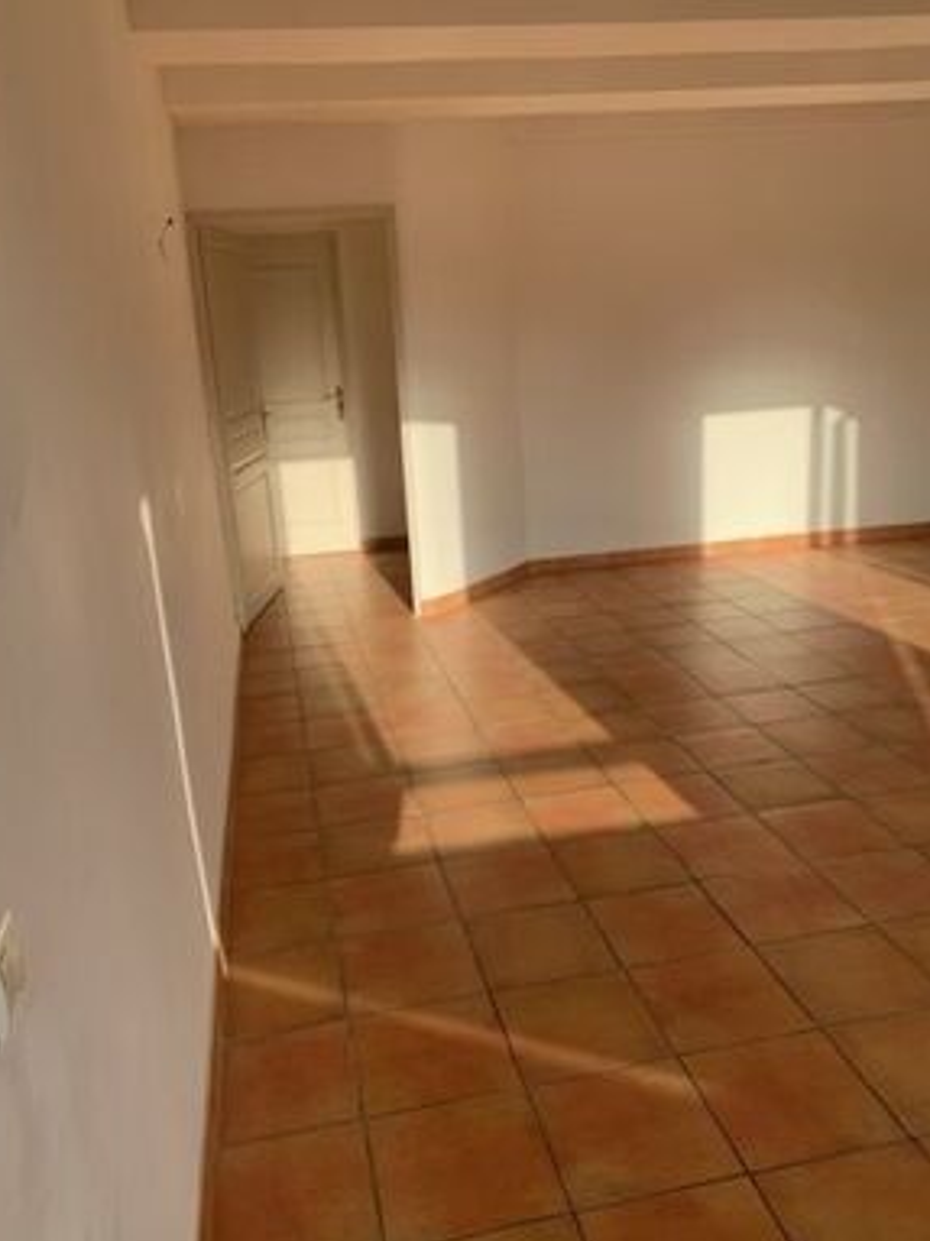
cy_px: 611
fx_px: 1039
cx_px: 473
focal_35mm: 29
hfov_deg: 48.2
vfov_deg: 61.7
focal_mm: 4.25
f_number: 1.8
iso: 25
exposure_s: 1/192
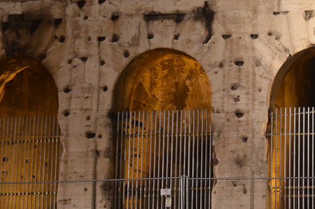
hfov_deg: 17.5
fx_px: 943
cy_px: 76
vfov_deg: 12.6
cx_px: 433
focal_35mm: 108
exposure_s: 1/4
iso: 400
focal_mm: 18
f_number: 5.6
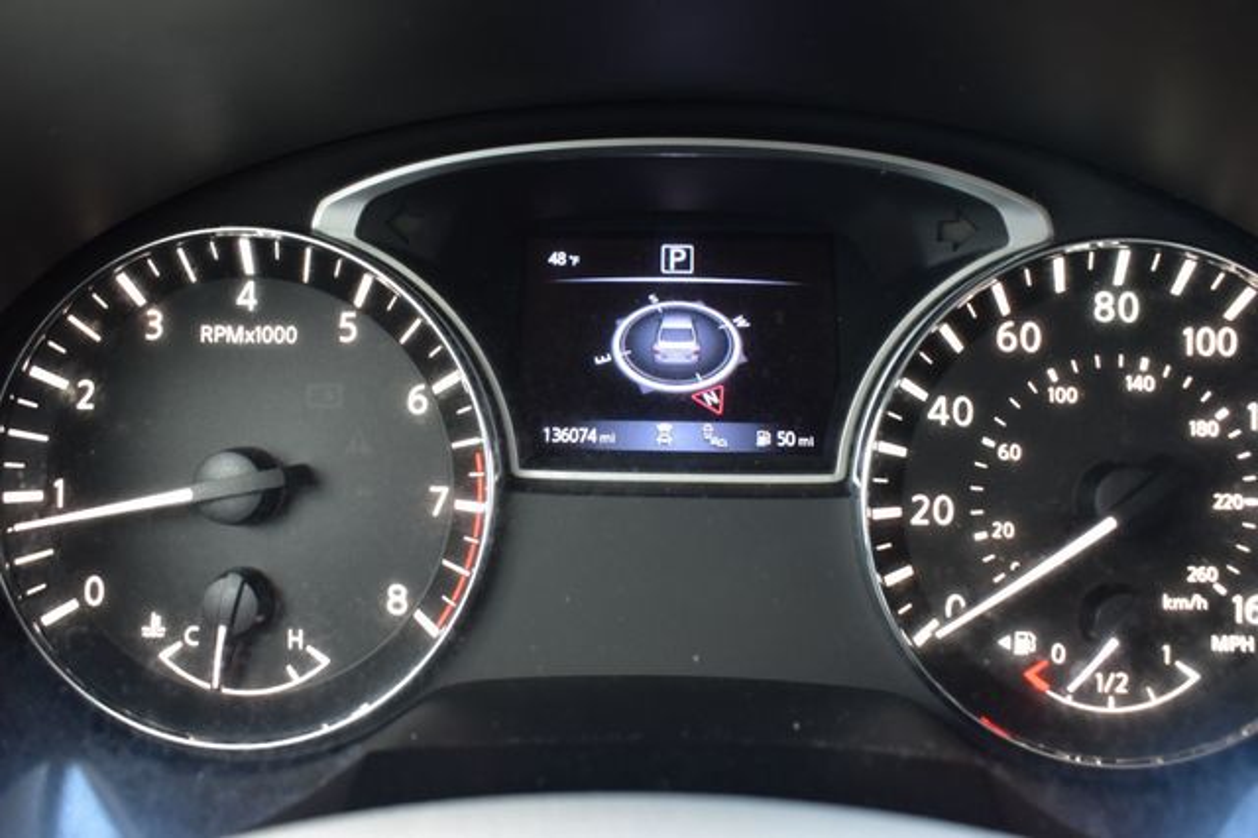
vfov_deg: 36.8
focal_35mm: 36
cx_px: 629
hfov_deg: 53.2
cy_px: 419
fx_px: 1257
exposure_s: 1/15
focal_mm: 24
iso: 500
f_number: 6.3
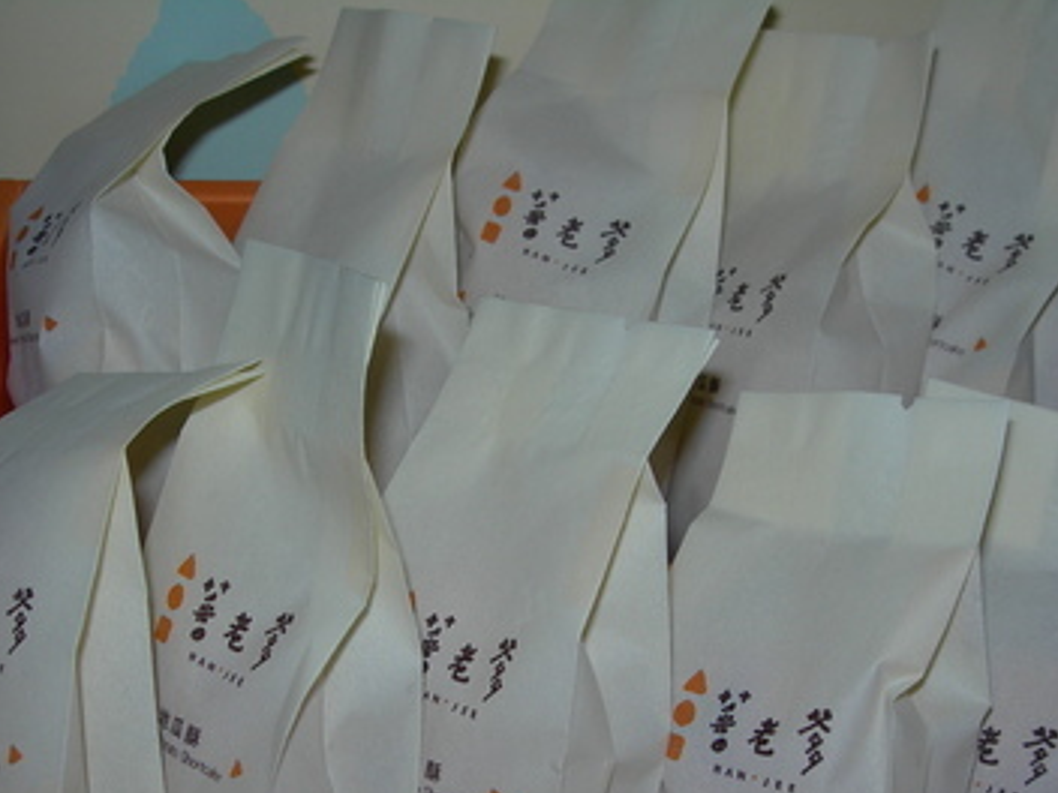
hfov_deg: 35.5
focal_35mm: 54
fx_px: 1650
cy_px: 557
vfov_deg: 26.8
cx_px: 559
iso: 50
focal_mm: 7.8
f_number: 4.8
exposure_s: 1/60.1
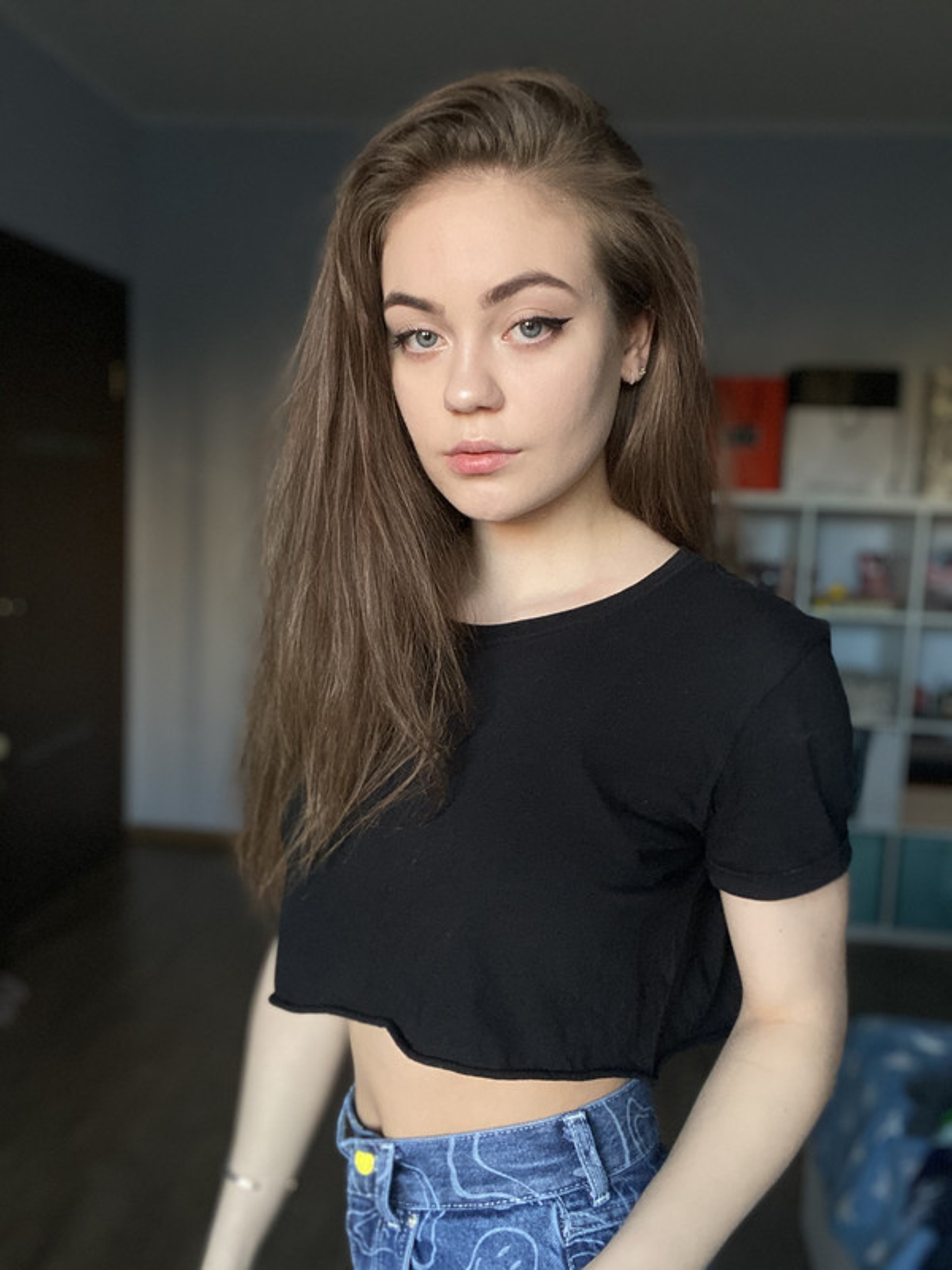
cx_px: 476
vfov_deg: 60.0
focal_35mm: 30
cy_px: 635
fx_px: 1100
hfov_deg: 46.8
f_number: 2.2
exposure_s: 1/60
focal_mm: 2.71
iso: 160
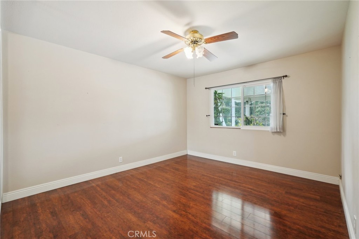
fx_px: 159
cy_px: 120
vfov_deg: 73.7
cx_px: 180
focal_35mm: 16
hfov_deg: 96.8
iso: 400
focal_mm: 16
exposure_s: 1/2
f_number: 8
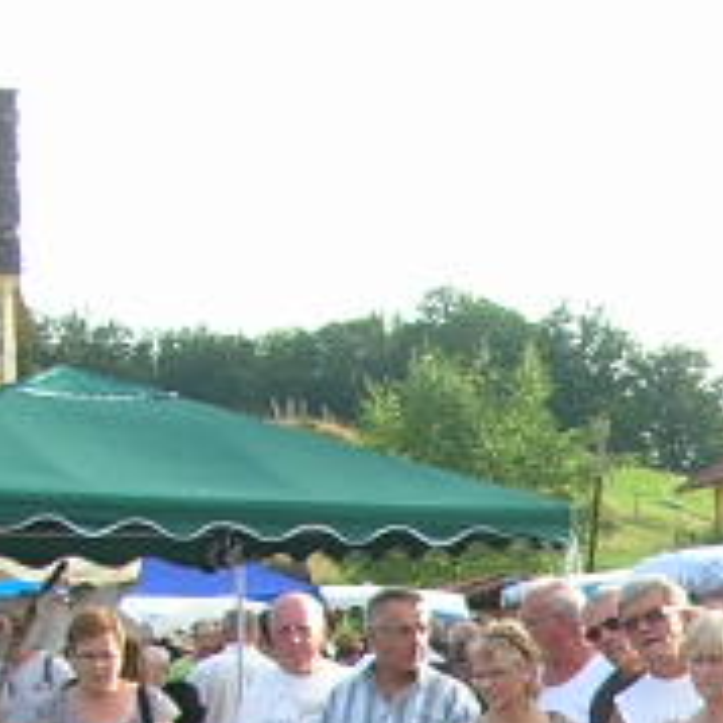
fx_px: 4183
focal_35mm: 177
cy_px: 1135
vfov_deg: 9.6
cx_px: 1345
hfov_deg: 9.4
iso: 50
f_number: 2.8
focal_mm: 5.8
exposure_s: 1/175
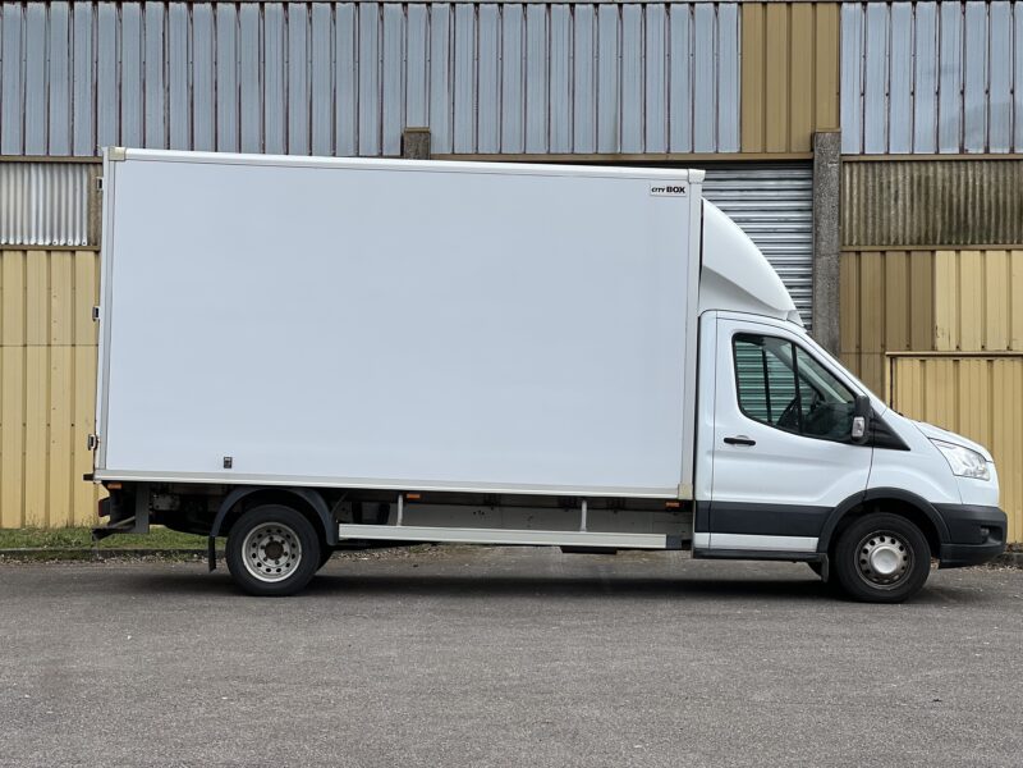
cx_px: 512
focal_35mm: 77
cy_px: 384
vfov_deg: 19.1
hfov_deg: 25.3
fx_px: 2276
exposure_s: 1/250
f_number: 2.8
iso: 25
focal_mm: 9
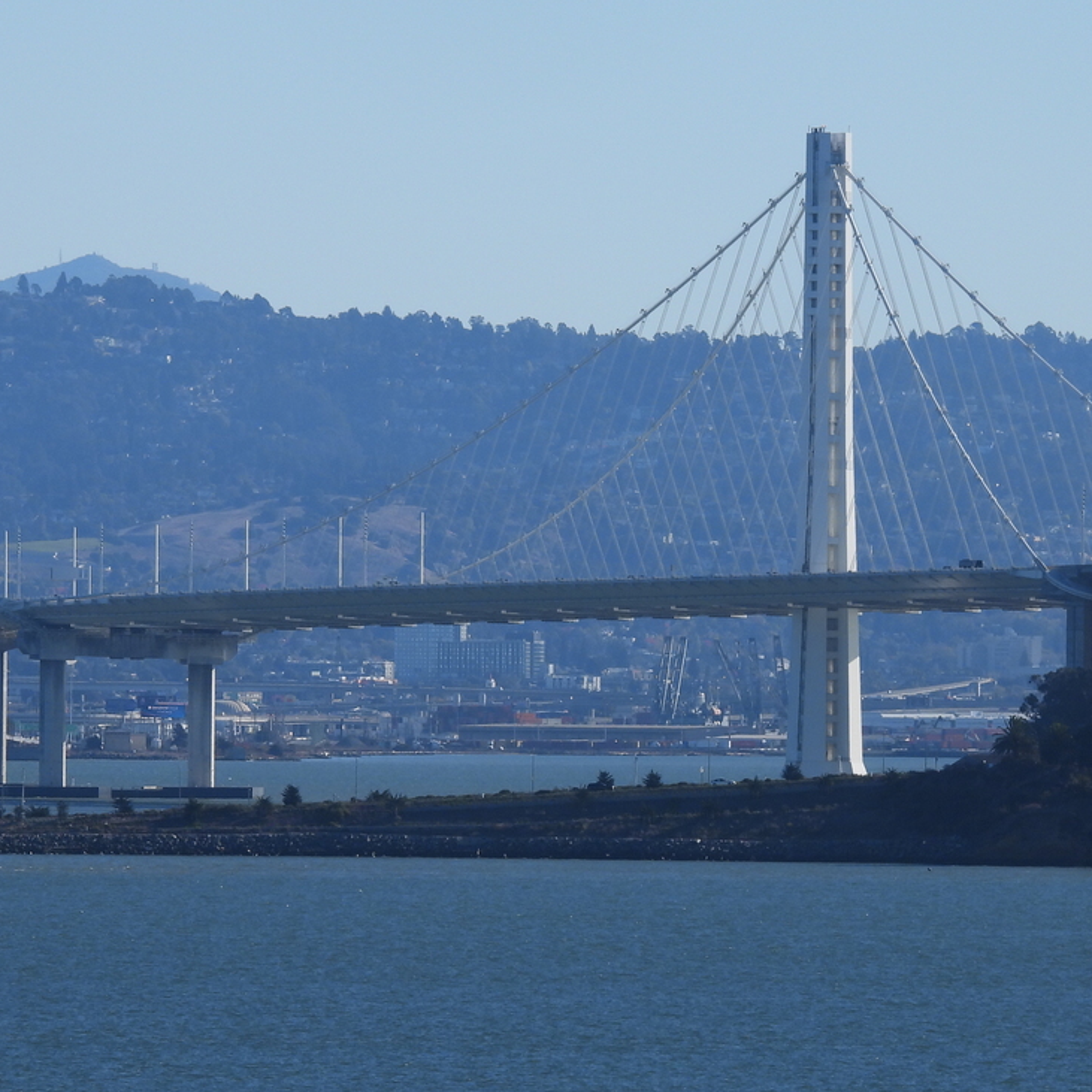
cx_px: 433
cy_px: 592
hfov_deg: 3.5
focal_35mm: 495
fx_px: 17667
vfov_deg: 3.5
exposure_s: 1/1000
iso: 100
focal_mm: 57.1
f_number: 5
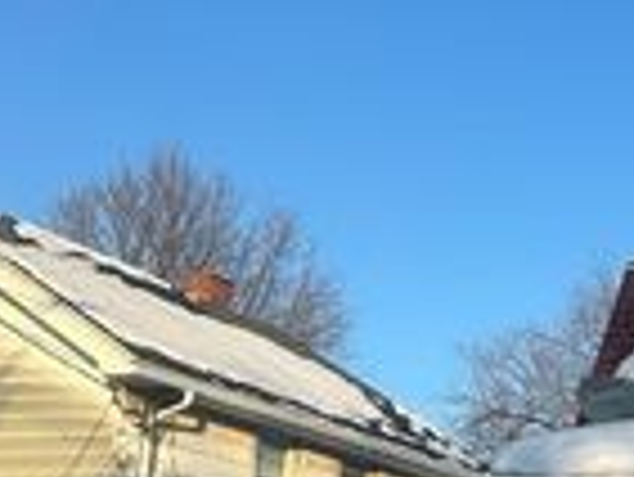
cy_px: 479
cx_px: 931
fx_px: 1558
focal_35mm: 85
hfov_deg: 20.1
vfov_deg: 17.0
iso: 80
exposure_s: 1/2353
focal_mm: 6.86
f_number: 1.78
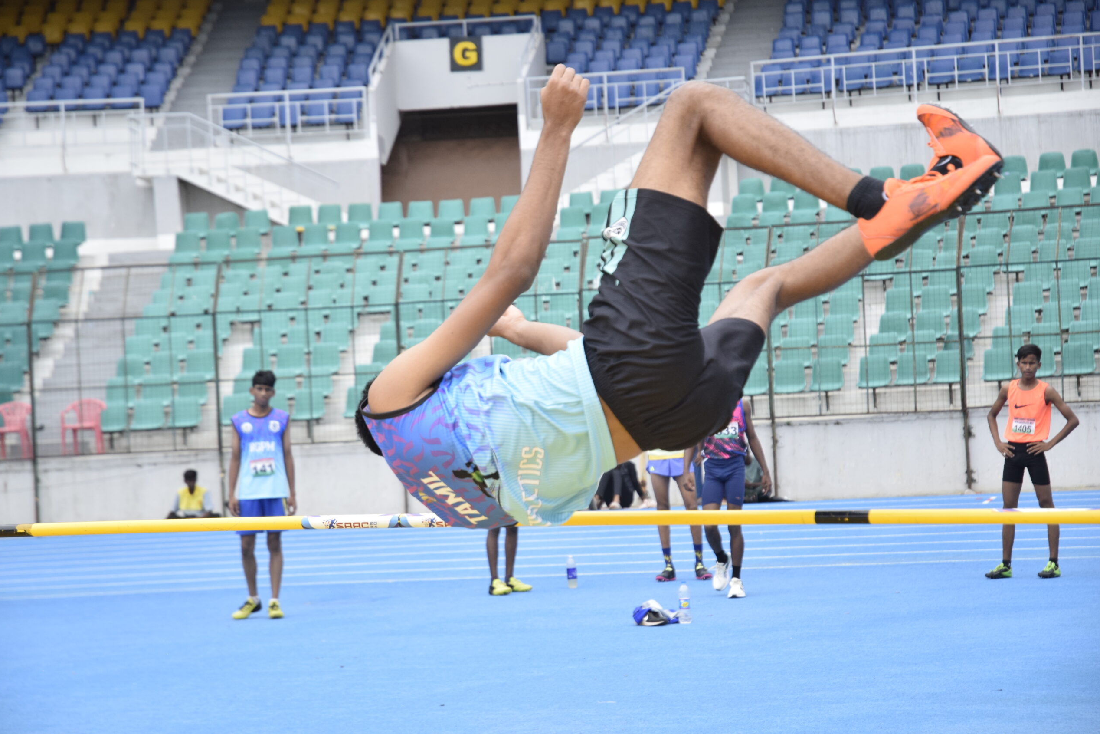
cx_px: 550
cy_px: 366
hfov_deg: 19.3
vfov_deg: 12.9
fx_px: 3239
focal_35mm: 106
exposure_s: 1/1600
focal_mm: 70
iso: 800
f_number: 4.5
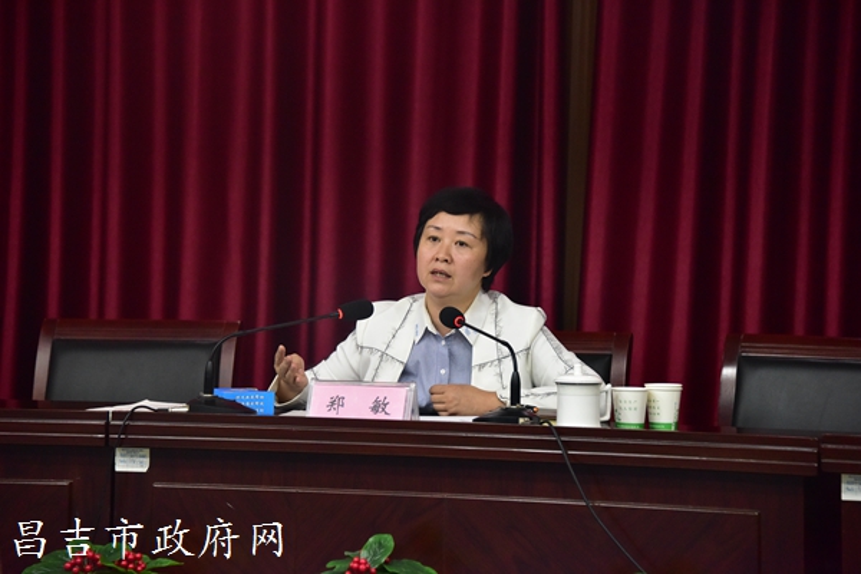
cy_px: 287
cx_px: 430
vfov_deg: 9.1
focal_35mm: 150
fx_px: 3587
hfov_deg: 13.7
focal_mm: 150
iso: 5000
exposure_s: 1/160
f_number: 5.6
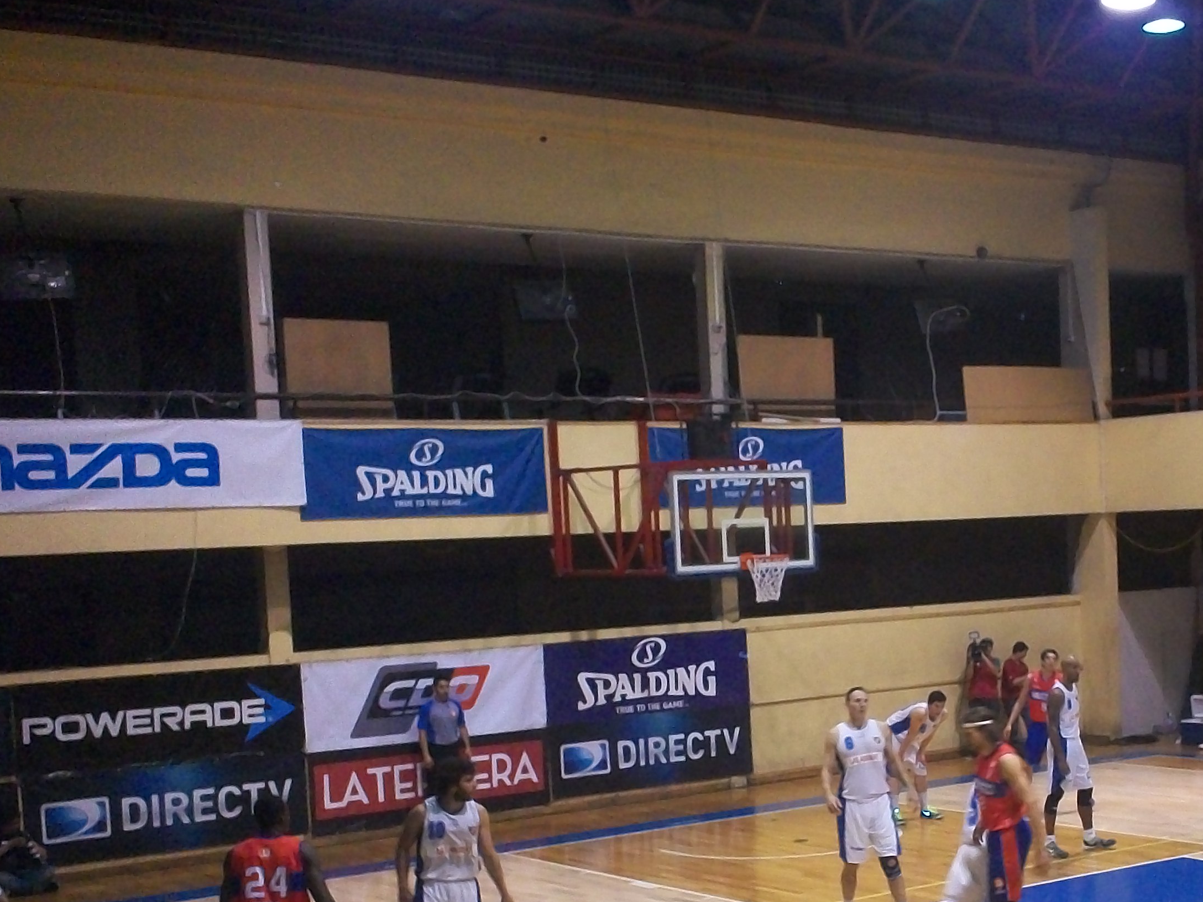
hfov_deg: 33.3
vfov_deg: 25.4
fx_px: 1981
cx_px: 852
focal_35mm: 57
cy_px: 653
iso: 250
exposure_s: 1/30
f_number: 4.5
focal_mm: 6.3
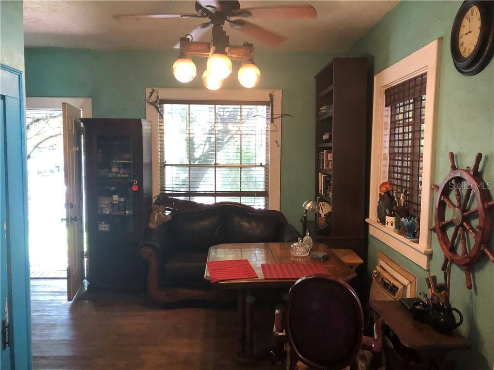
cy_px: 185
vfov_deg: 49.7
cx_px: 247
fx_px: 400
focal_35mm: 28
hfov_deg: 63.4
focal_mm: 4
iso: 80
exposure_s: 1/15
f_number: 1.8
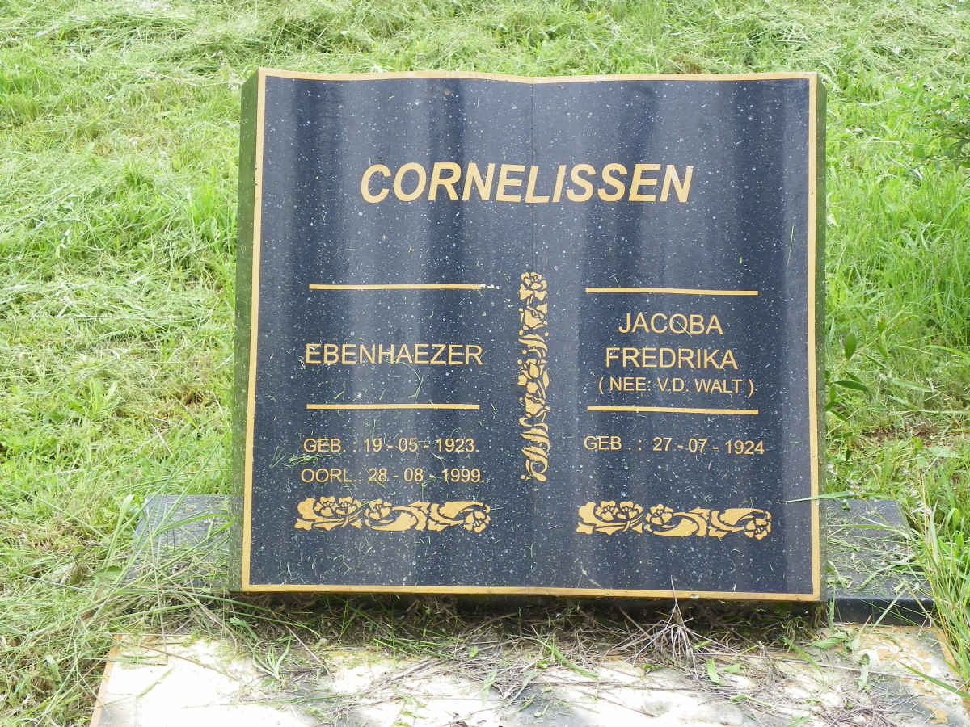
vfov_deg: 18.4
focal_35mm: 80
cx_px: 485
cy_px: 364
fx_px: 2242
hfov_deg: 24.4
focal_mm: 14.2
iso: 64
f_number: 4
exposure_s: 1/60
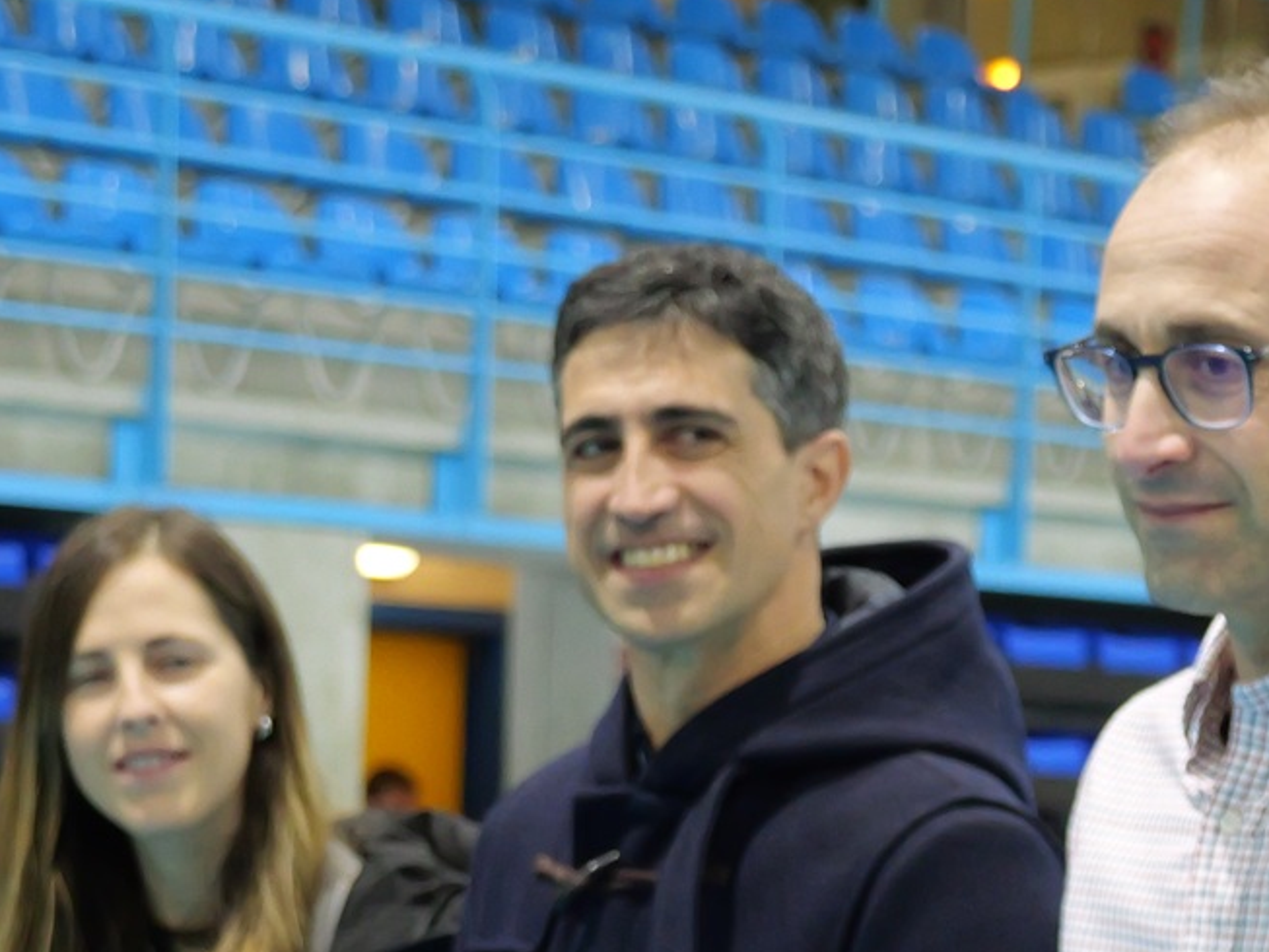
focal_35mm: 184
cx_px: 1092
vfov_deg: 8.0
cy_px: 1313
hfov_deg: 10.7
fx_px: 6747
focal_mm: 26
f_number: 2.8
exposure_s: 1/125
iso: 1250
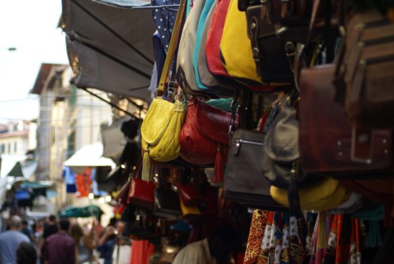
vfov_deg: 13.1
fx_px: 1151
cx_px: 197
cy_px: 132
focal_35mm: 105
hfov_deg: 19.4
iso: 100
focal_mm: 70
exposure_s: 1/125
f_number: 4
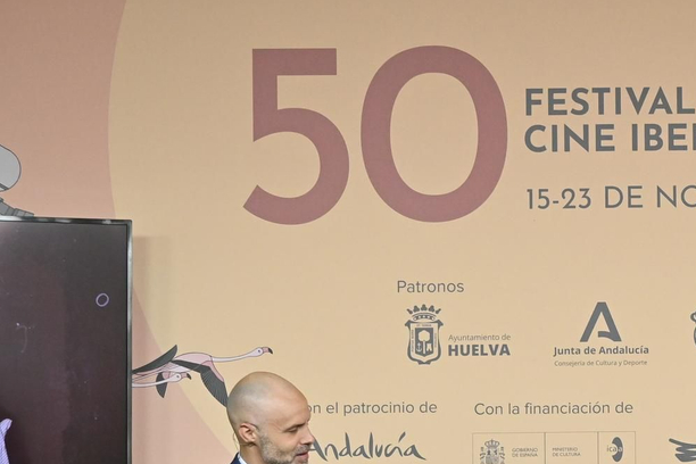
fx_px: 3789
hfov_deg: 10.5
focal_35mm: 196
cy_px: 525
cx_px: 596
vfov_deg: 7.0
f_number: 5
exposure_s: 1/320
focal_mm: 50
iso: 1600
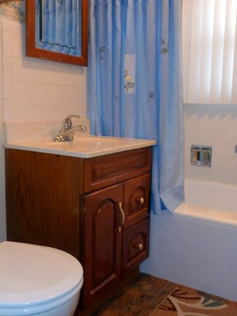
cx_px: 129
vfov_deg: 51.3
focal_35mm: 36
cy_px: 144
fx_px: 329
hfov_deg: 39.6
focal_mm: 4.1
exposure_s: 1/30
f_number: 3.3
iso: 250
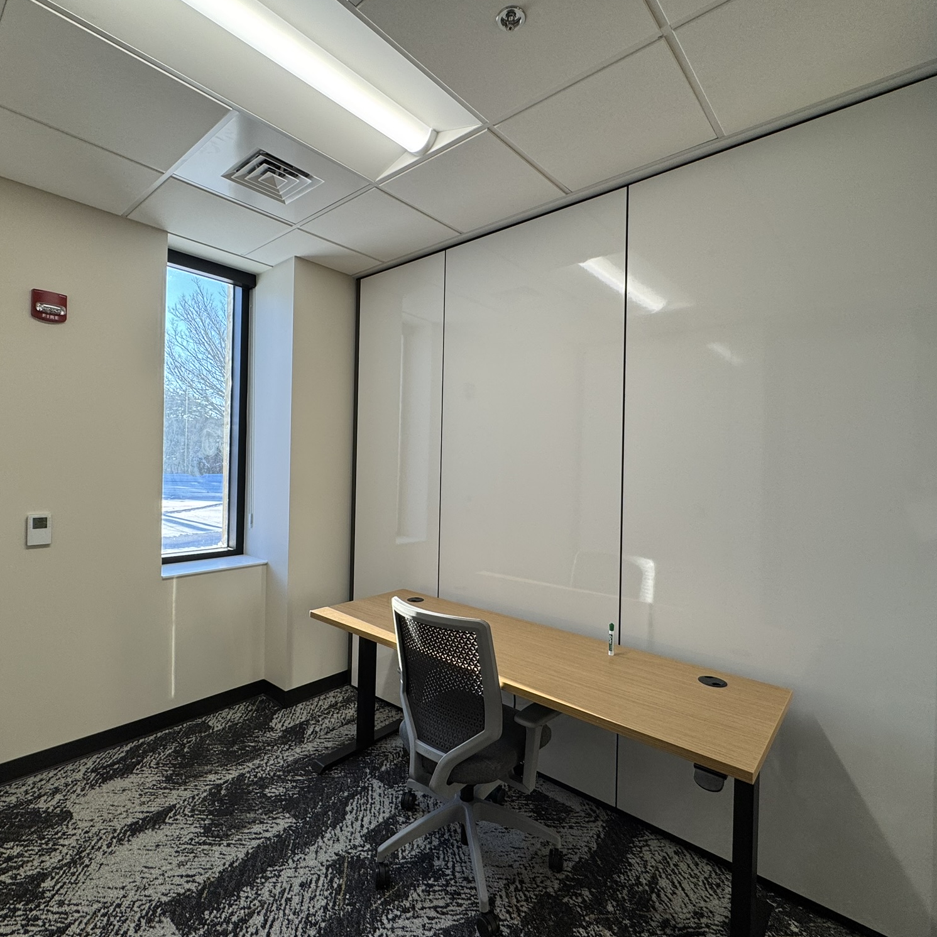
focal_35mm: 17
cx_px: 448
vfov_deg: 84.0
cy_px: 464
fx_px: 521
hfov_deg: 83.9
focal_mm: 2.22
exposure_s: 1/120
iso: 80
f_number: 2.2
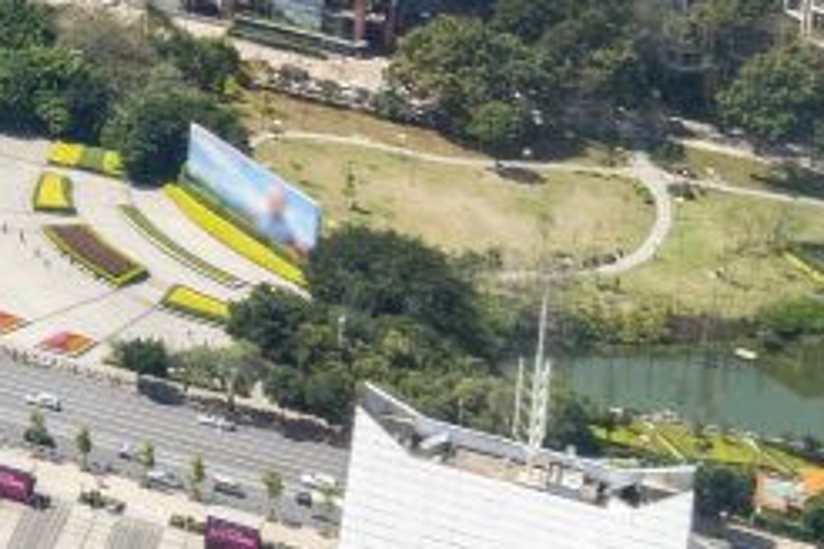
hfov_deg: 9.6
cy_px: 12
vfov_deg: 8.1
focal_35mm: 169
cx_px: -1618
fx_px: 3868
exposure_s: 1/160
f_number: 11
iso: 160
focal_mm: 26
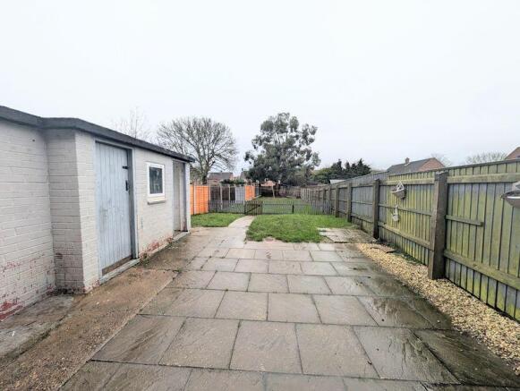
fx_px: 180
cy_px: 196
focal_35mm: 12
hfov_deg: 110.5
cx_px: 260
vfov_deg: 94.6
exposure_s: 1/501
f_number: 1.7
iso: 71
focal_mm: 2.02
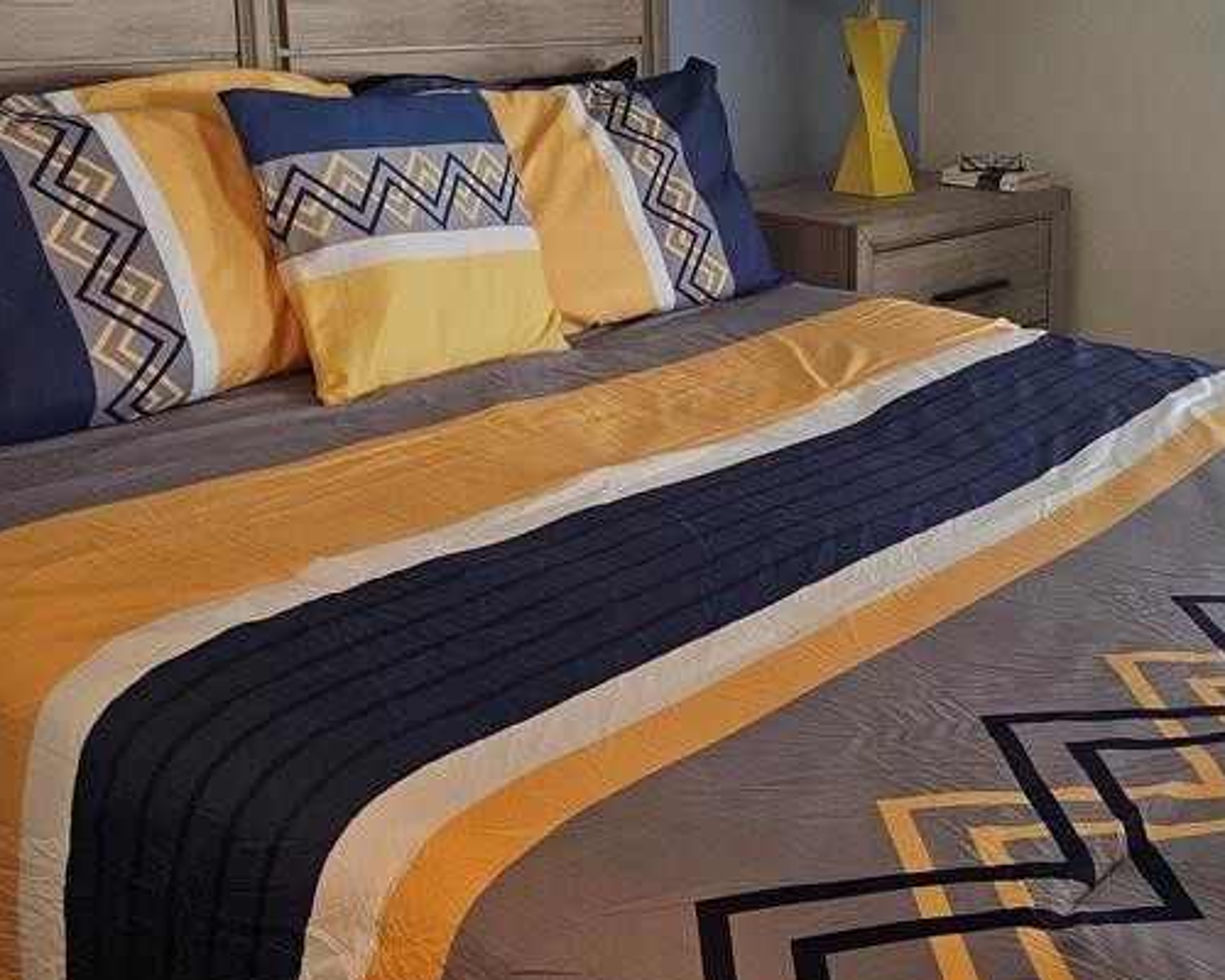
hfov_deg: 38.2
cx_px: 1054
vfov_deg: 32.4
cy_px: 309
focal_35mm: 46
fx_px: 1668
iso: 800
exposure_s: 1/120
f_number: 1.7
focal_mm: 6.3
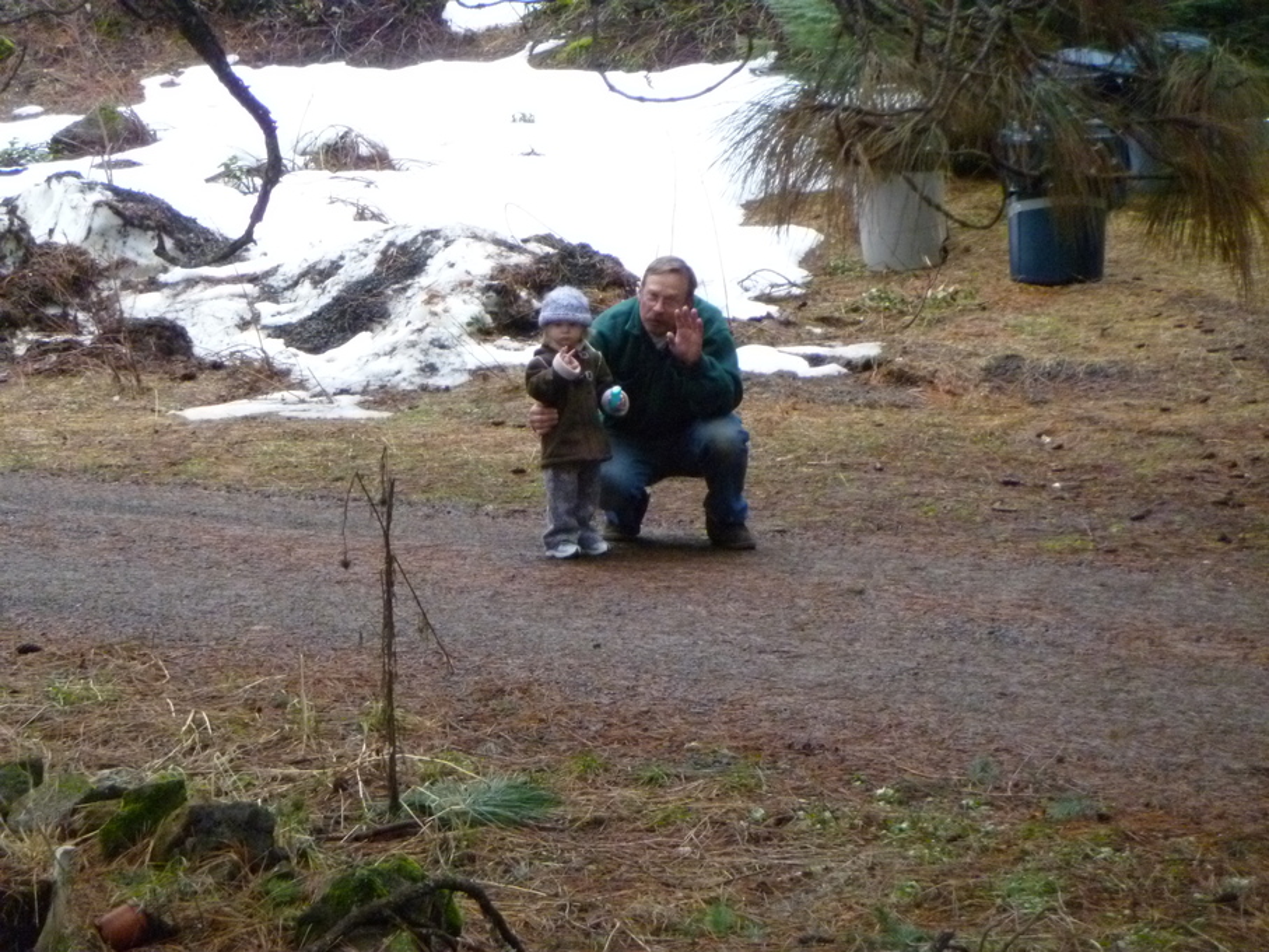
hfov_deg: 14.1
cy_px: 476
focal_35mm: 140
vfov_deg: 10.6
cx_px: 634
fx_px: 5132
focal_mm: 25.2
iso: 800
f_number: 5.9
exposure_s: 1/160
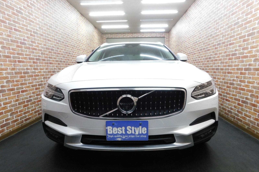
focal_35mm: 24
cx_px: 130
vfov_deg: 53.0
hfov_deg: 73.7
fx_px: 173
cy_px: 96
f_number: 3
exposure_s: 1/30
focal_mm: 4
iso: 320
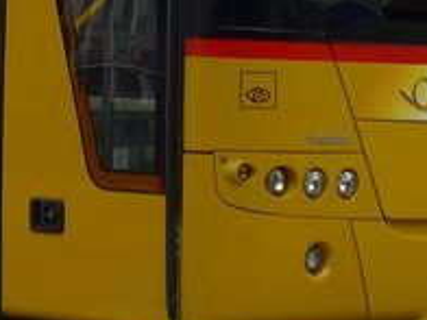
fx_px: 3331
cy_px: -381
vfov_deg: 5.4
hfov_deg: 7.3
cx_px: 26
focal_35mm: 270
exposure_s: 1/400
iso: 80
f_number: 2.8
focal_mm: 9
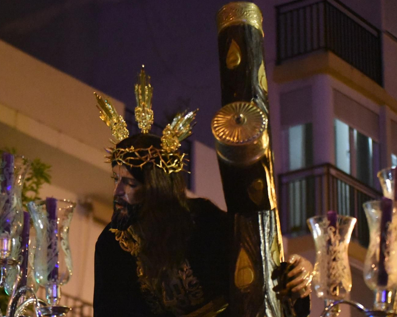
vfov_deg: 11.7
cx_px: 138
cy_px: 257
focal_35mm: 131
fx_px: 1539
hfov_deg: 14.7
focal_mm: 70
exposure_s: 1/125
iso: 12800
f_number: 2.8
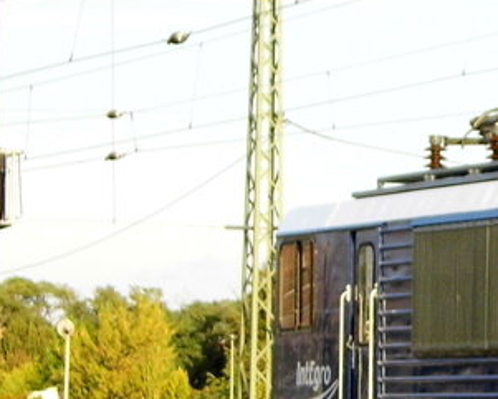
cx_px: 922
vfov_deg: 4.9
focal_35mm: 315
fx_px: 4644
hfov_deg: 6.0
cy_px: 389
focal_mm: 14.6
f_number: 4.2
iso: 100
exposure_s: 1/362
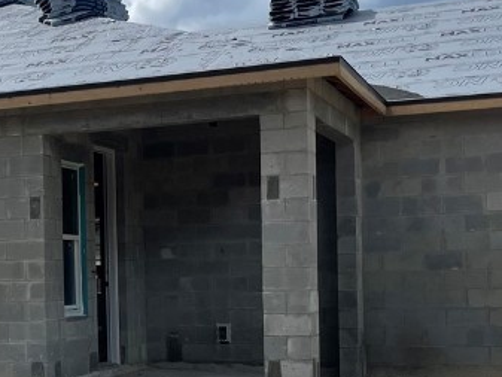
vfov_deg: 18.5
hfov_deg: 22.7
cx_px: -103
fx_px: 1146
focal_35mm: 79
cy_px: 291
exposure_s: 1/5291
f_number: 1.6
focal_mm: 4.2
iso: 32
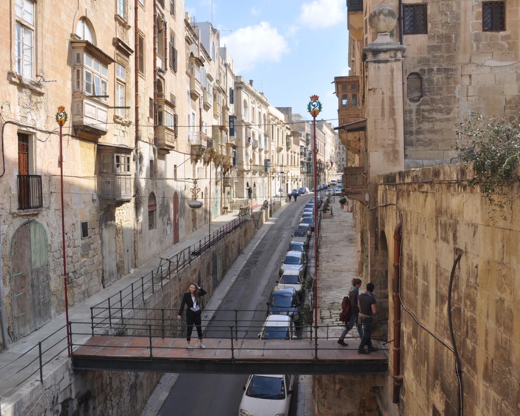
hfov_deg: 52.9
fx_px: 523
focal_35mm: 34
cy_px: 208
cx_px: 255
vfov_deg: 43.3
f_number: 8
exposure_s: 1/250
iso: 200
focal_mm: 20
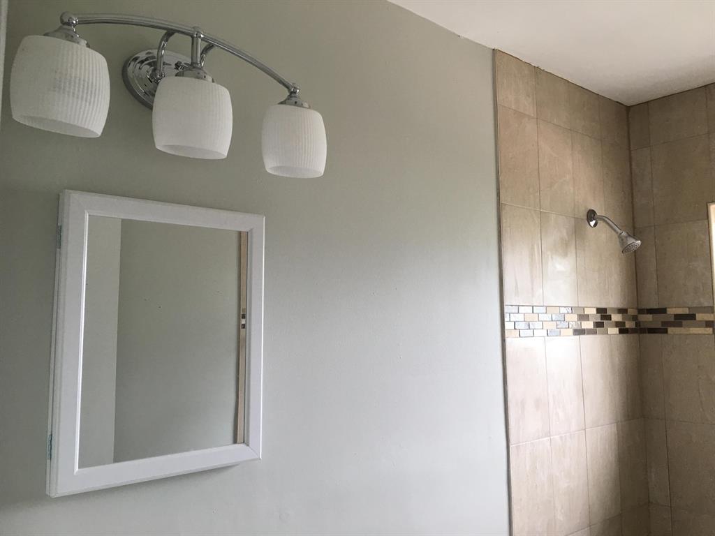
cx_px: 358
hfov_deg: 61.7
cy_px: 268
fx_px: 599
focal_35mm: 29
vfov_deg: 48.2
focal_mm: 4.15
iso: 32
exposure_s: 1/15
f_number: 2.2
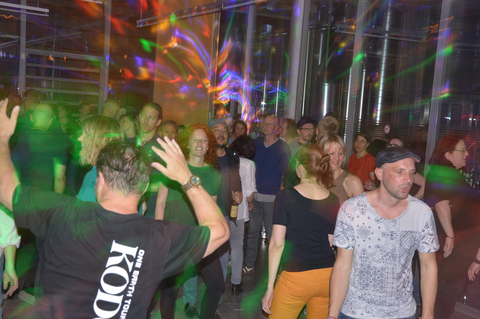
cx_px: 240
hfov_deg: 35.1
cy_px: 160
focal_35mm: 57
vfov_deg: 23.7
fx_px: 759
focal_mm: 38
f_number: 4.5
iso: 400
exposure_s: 1
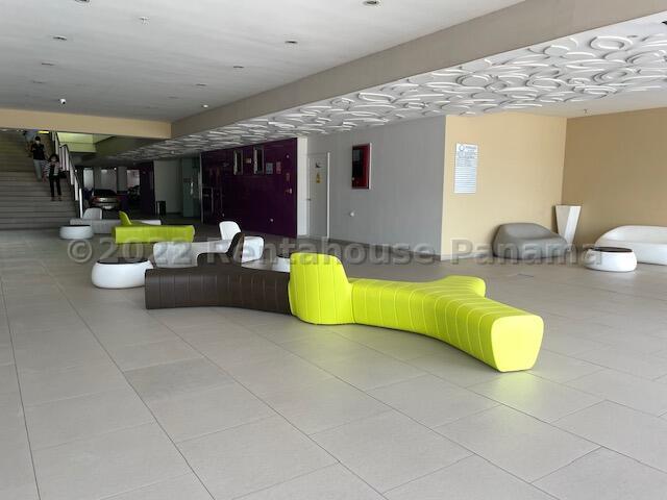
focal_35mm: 26
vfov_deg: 53.1
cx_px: 334
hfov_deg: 67.3
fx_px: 501
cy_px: 250
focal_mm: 4.2
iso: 32
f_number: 1.6
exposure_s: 1/169
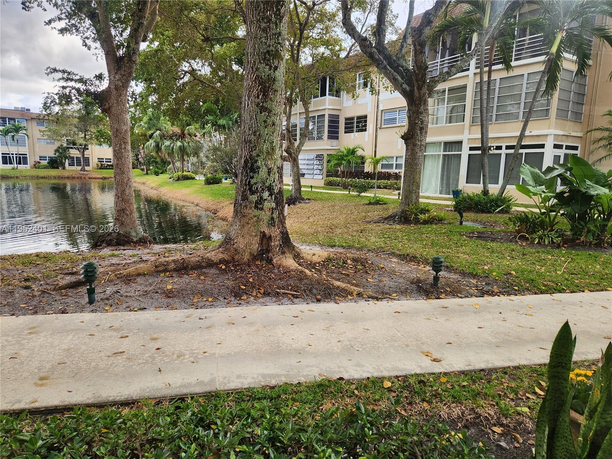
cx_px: 306
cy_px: 230
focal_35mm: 23
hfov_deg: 73.9
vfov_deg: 58.9
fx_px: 407
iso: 40
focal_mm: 5.4
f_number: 1.8
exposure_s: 1/180
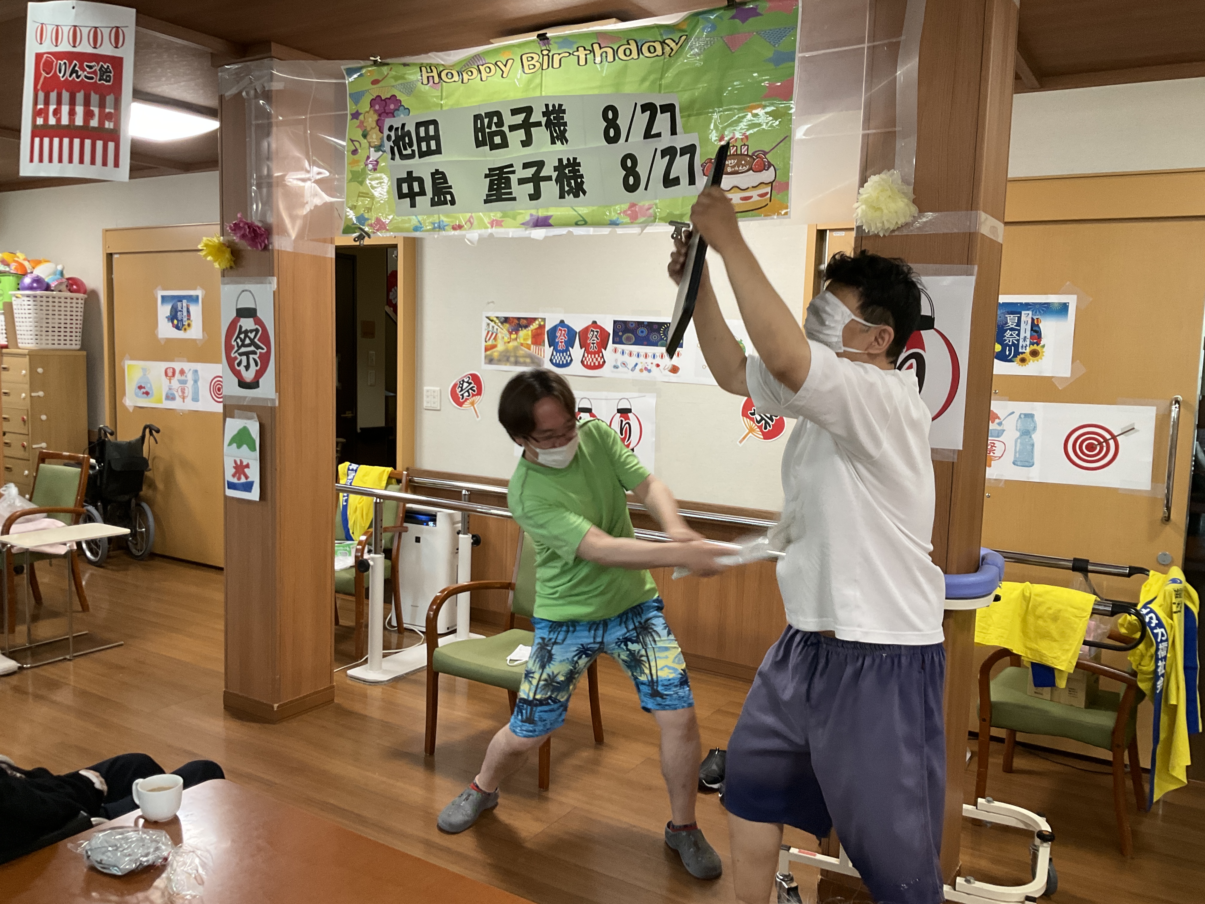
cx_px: 602
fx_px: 1010
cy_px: 452
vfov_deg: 48.2
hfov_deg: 61.7
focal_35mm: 29
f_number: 1.8
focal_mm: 3
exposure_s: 1/60
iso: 80
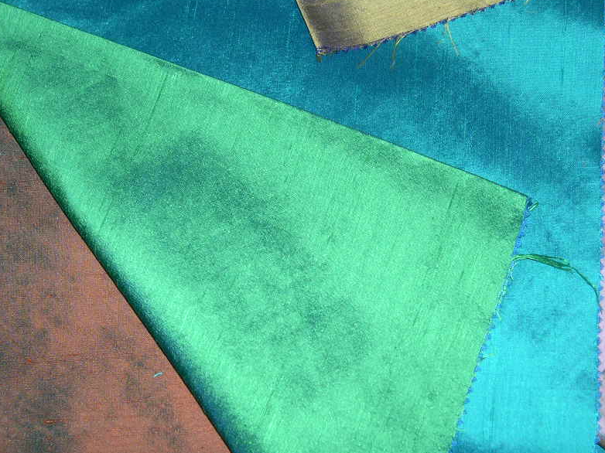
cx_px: 316
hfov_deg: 34.9
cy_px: 205
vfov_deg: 26.5
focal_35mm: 55
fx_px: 961
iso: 100
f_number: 2.9
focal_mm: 9
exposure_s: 1/60
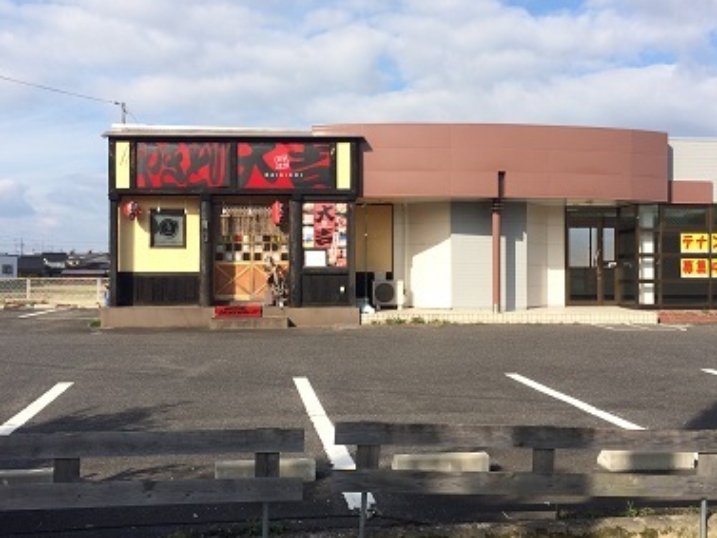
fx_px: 808
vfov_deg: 36.8
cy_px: 262
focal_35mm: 39
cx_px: 373
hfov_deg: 47.8
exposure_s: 1/1953
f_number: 2.2
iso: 32
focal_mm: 4.12
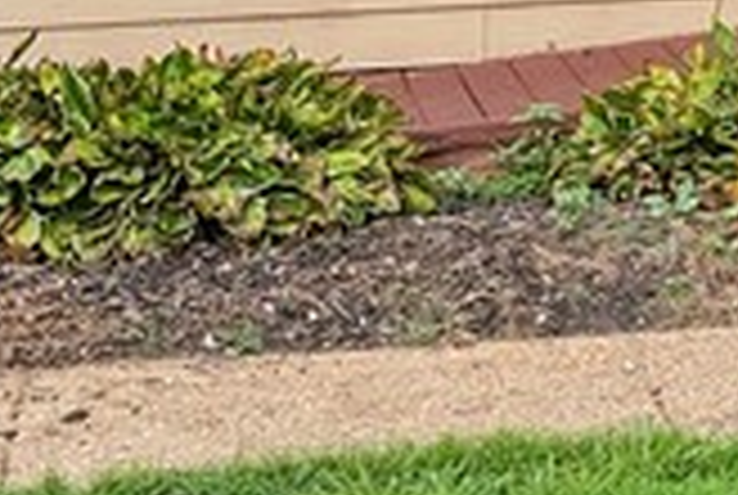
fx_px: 4066
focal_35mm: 198
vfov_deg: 6.7
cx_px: 2086
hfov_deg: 8.8
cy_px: -590
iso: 800
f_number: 8
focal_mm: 30
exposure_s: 1/200
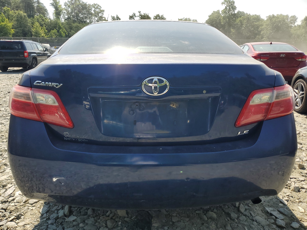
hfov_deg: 67.3
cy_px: 115
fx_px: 231
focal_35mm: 26
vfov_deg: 53.1
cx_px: 154
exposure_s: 1/2000
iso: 50
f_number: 1.5
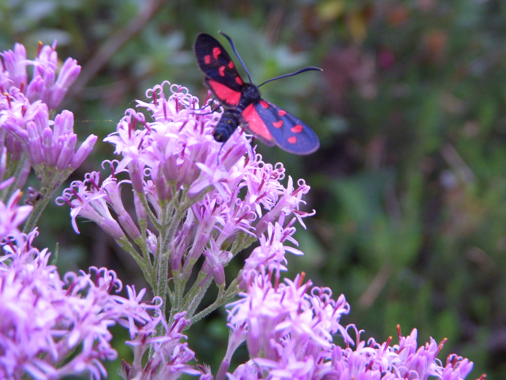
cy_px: 190
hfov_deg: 17.3
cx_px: 253
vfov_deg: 13.0
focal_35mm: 114
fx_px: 1666
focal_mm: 18.9
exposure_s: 1/80
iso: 200
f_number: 4.2
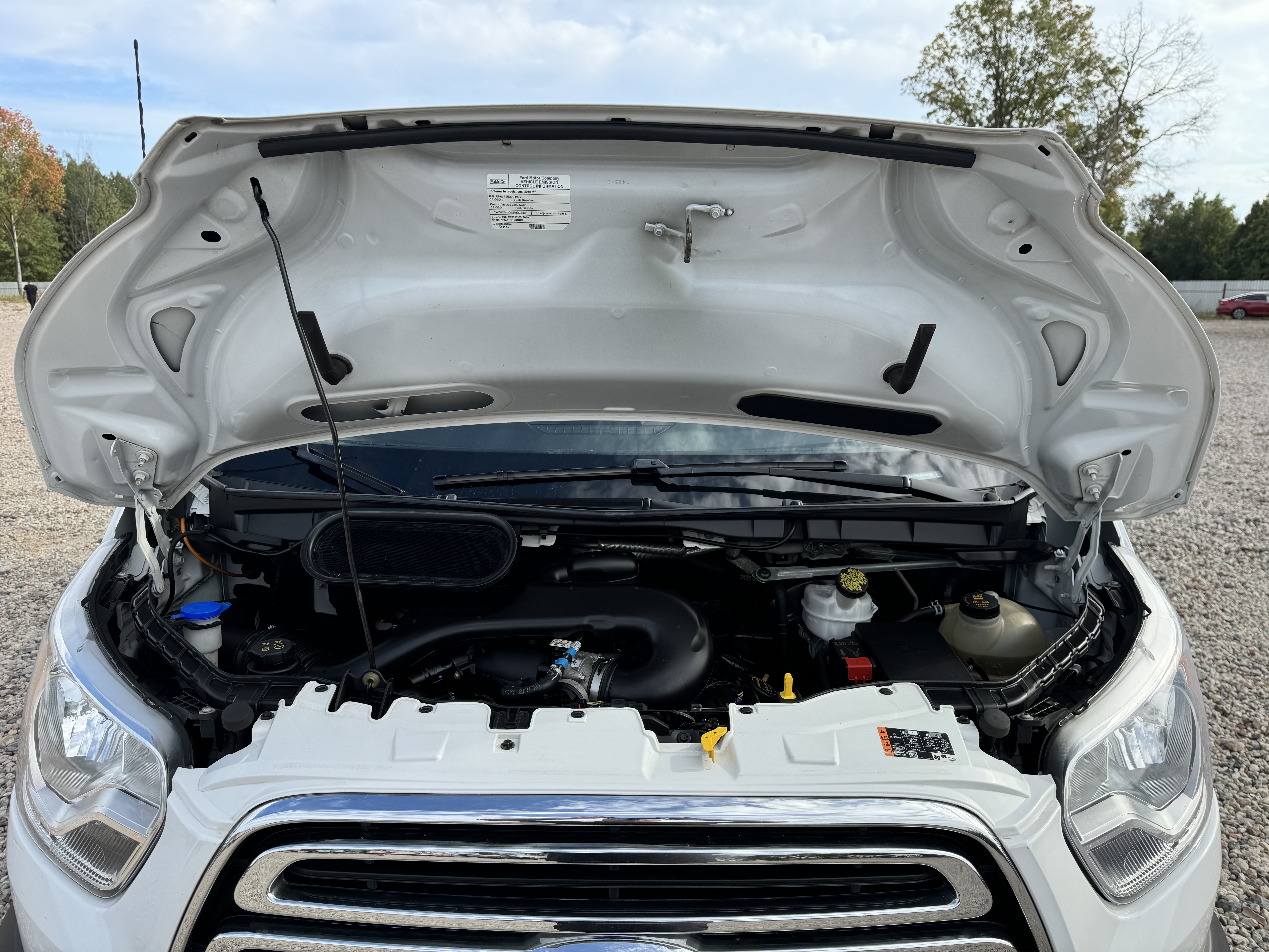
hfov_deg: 71.6
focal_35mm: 24
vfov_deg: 56.8
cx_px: 634
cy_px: 476
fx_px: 880
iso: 80
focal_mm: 6.76
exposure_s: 1/1869
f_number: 1.78
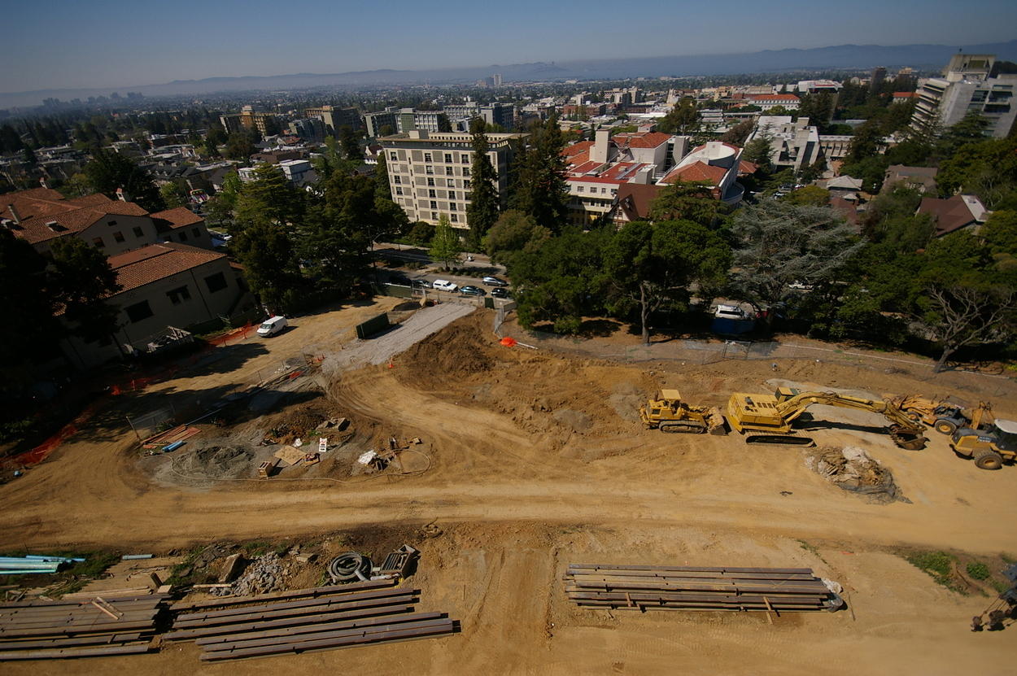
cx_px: 508
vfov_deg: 77.2
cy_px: 338
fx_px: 423
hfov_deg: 100.4
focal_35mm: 15
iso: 200
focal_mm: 10
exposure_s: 1/2000
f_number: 5.6
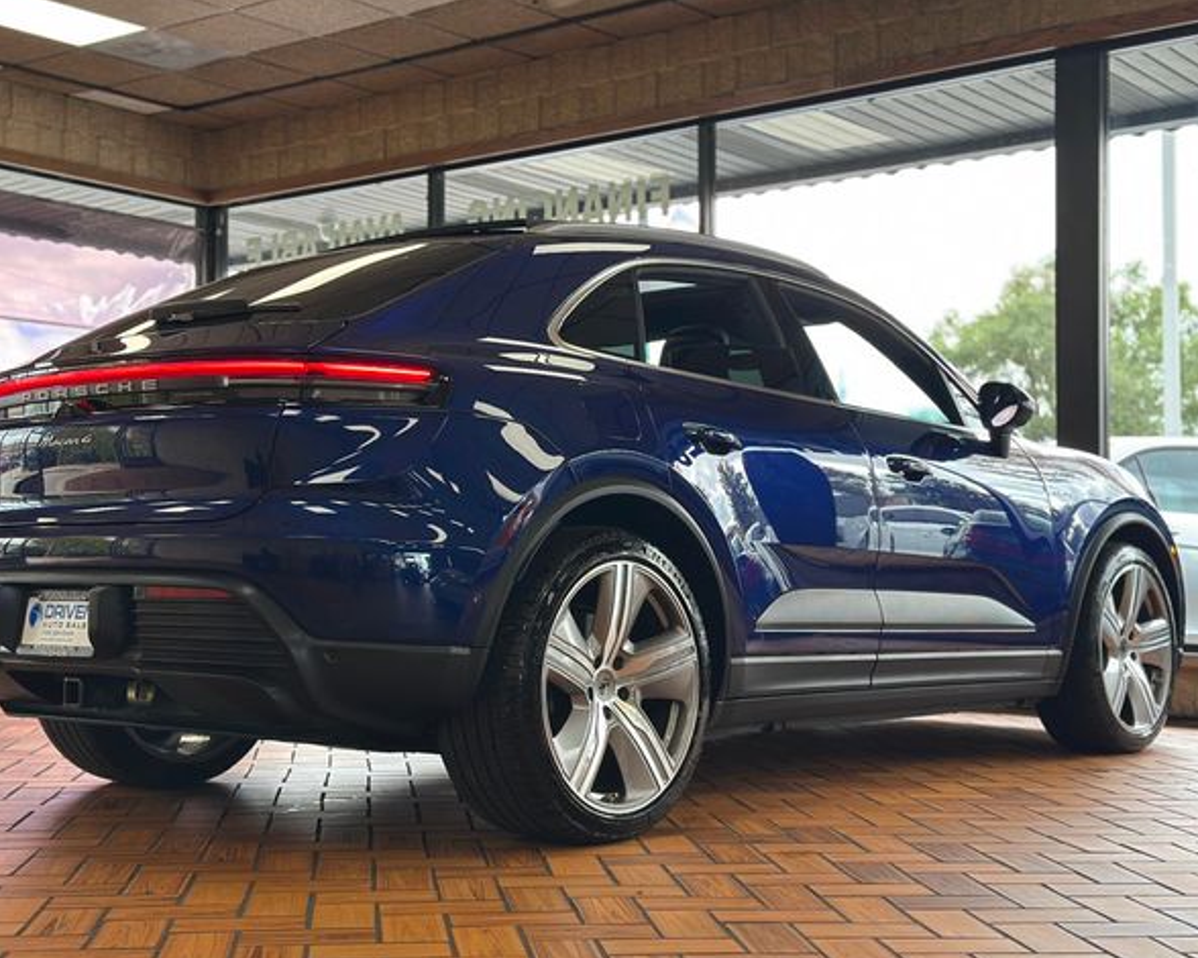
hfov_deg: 36.6
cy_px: 473
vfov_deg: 29.7
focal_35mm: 51
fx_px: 1808
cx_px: 552
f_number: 1.78
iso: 80
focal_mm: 6.86
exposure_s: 1/170
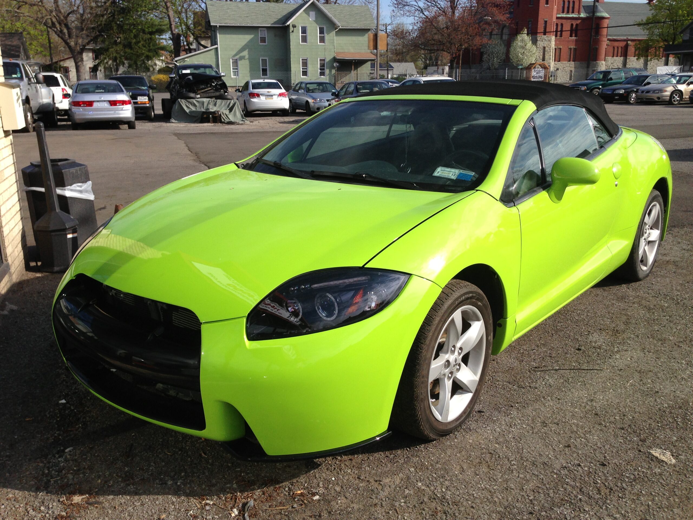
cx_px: 346
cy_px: 260
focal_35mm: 33
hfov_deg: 55.4
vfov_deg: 42.9
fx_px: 661
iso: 50
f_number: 2.4
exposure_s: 1/1506
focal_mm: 4.13
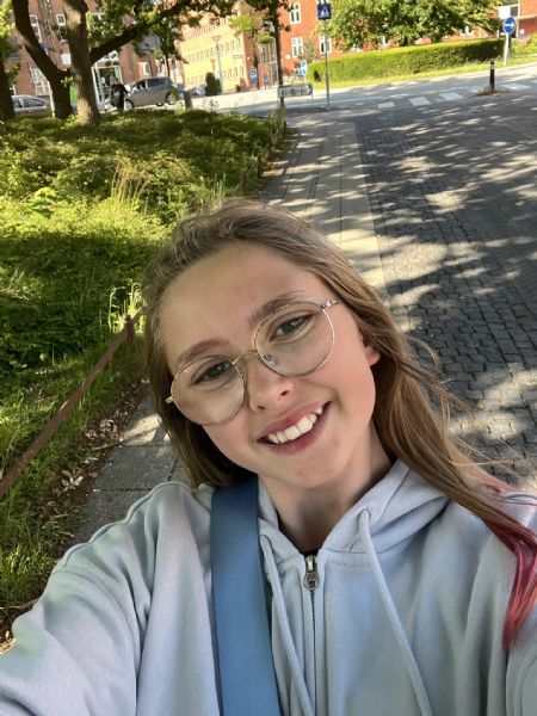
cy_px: 358
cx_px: 268
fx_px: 621
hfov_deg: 46.8
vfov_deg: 60.0
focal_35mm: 30
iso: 40
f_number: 2.2
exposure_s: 1/121
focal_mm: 2.71
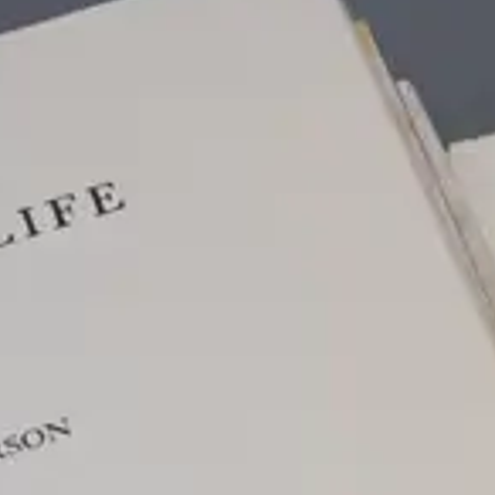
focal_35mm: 248
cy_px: 736
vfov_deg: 7.0
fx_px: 4012
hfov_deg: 6.8
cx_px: 1007
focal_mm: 20
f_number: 5.6
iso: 3200
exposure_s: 1/500
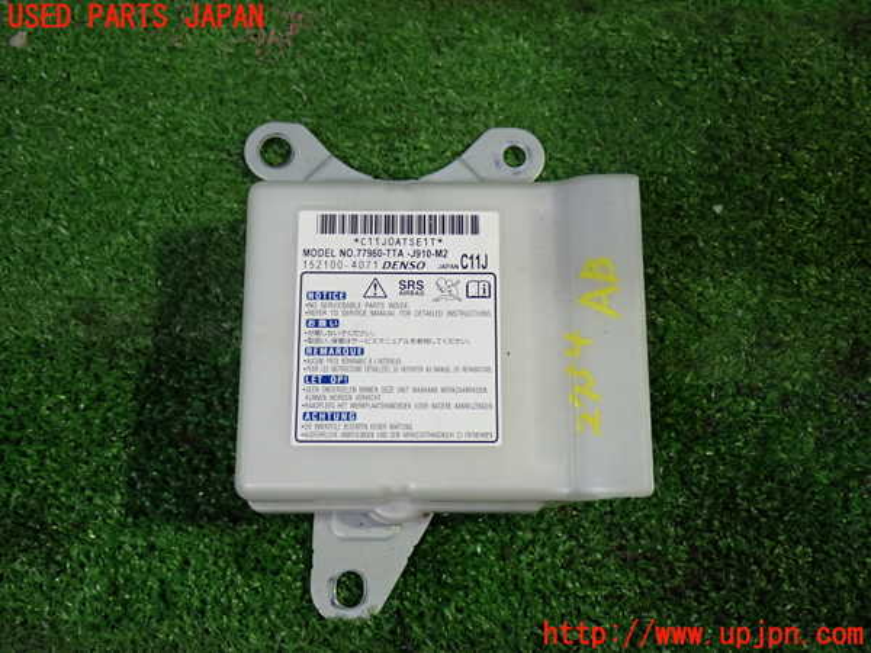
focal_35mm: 38
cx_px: 436
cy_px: 326
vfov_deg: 37.7
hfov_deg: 49.0
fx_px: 956
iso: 320
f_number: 2.7
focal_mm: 6.83
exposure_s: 1/40
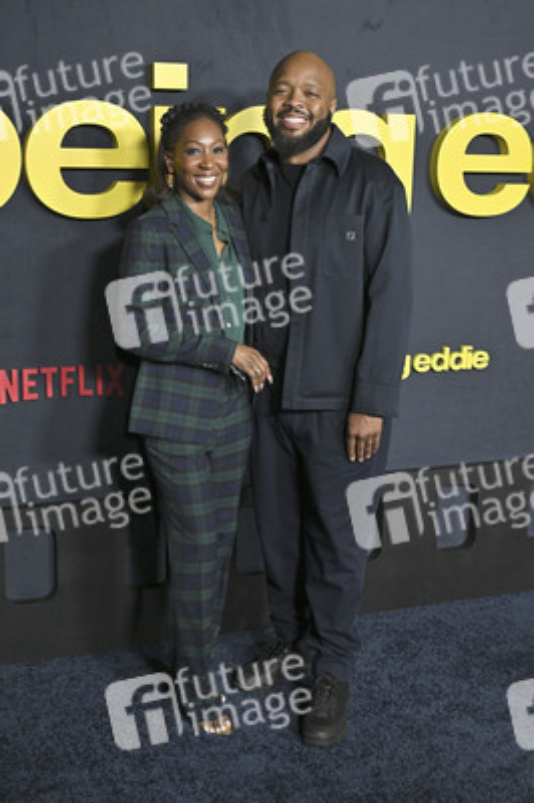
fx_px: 1070
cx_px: 267
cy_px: 402
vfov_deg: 41.1
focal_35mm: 48
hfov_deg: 28.0
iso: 2500
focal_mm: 48
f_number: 5.6
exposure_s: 1/320
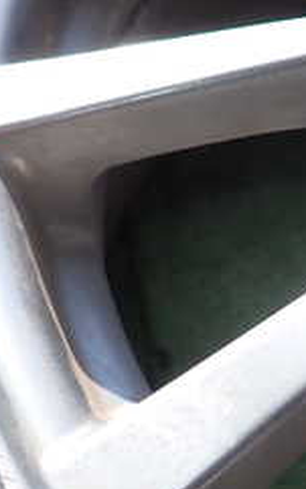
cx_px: 164
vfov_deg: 31.0
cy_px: 292
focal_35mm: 66
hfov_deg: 19.7
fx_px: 879
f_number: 5.6
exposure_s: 1/60
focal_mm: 4.5
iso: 100
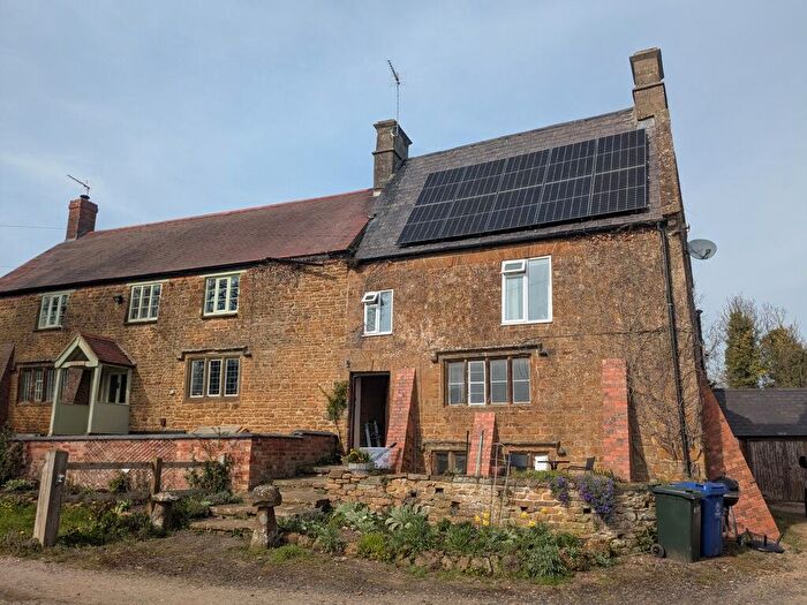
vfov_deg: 51.4
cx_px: 404
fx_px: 629
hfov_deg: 65.3
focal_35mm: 27
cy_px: 302
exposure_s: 1/3344
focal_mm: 4.38
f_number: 1.73
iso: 55
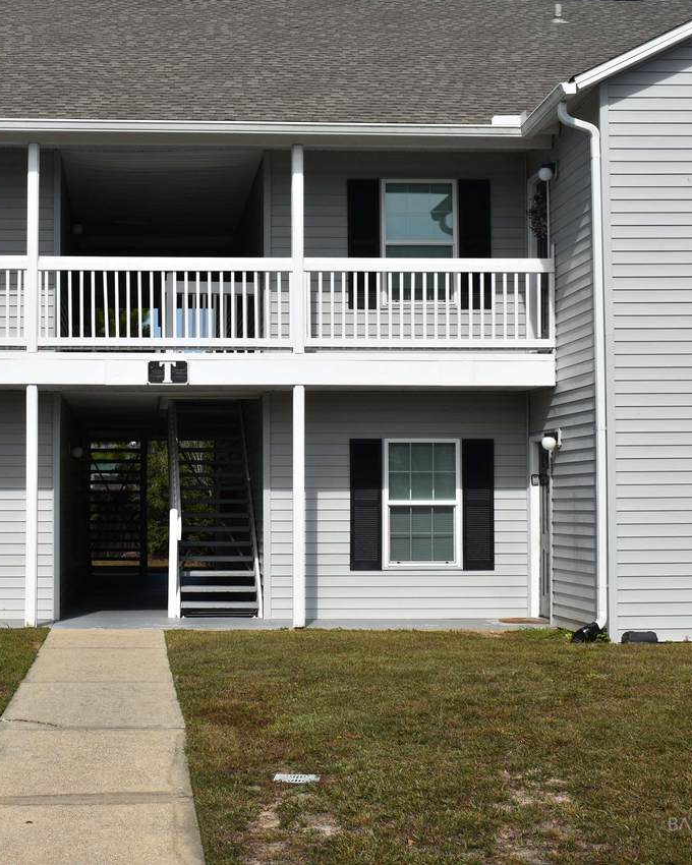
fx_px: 1682
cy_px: 432
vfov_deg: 28.8
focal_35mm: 66
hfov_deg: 23.0
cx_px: 184
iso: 100
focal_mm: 31
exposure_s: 1/400
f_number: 10
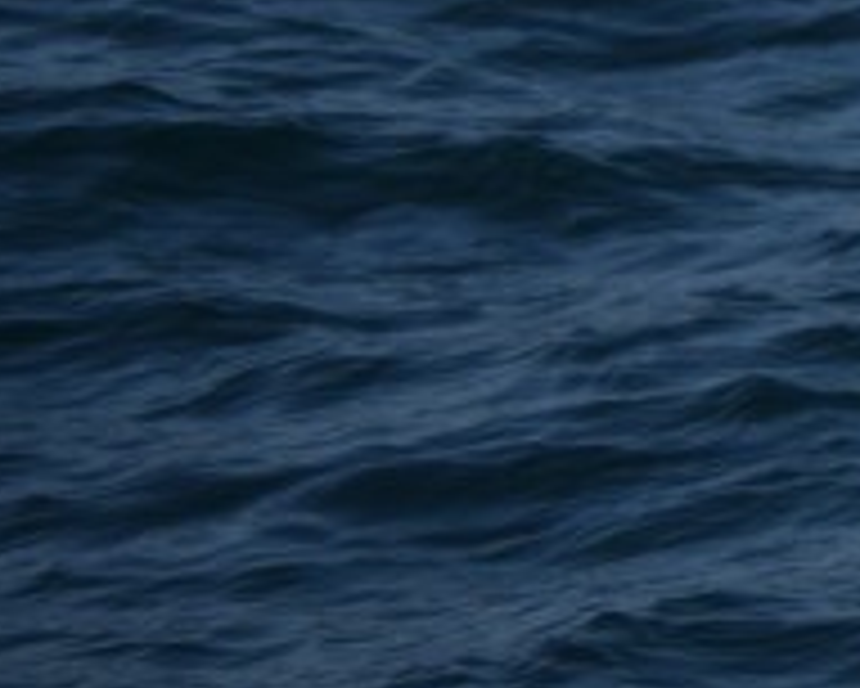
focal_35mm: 715
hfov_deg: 2.7
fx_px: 18208
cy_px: -409
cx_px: 2395
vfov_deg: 2.2
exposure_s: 1/4000
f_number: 4.5
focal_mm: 90
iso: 200
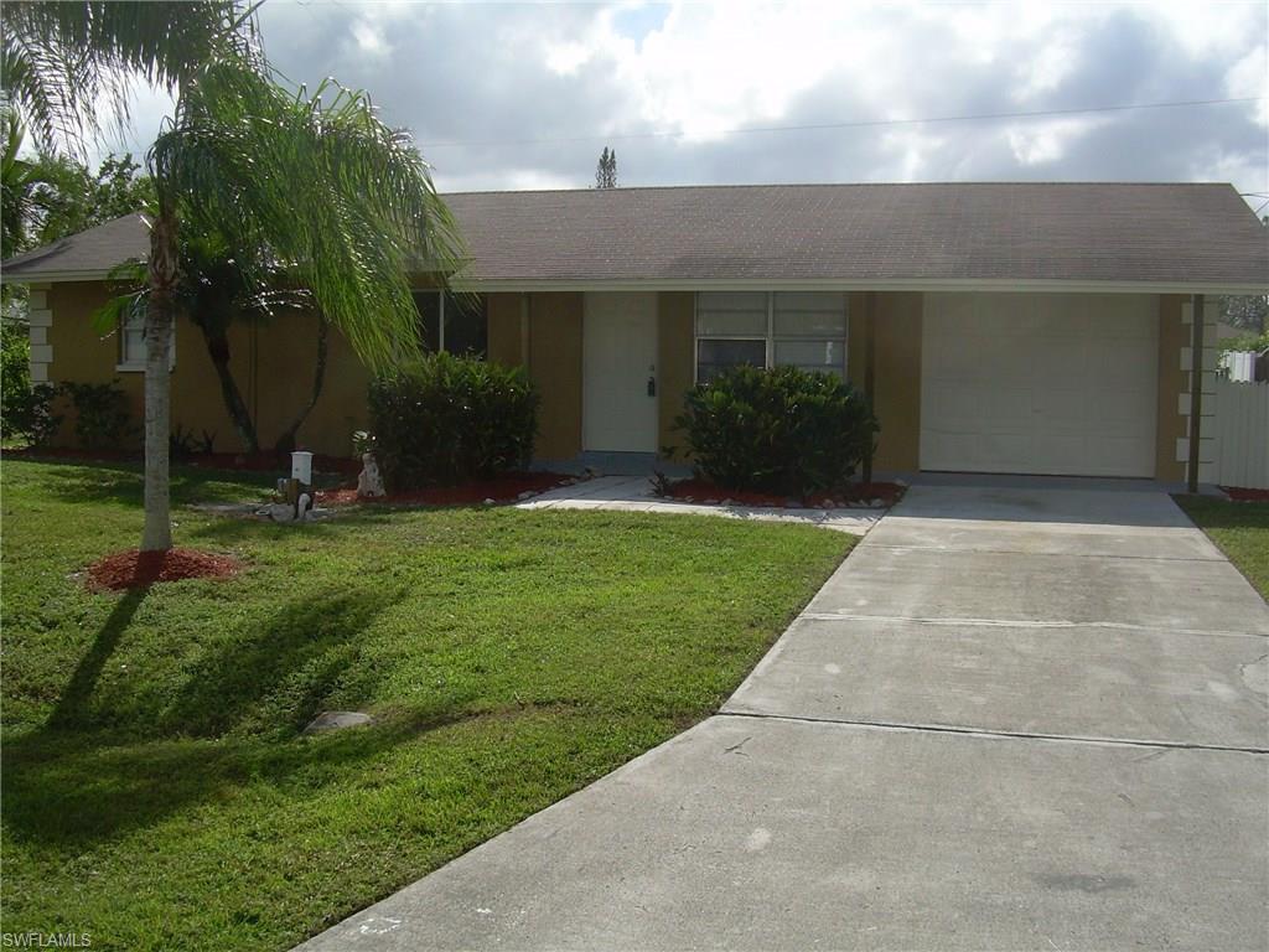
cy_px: 476
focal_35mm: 38
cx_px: 634
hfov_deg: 49.0
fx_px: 1393
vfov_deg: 37.7
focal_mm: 6.3
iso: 50
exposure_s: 1/594
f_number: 4.6
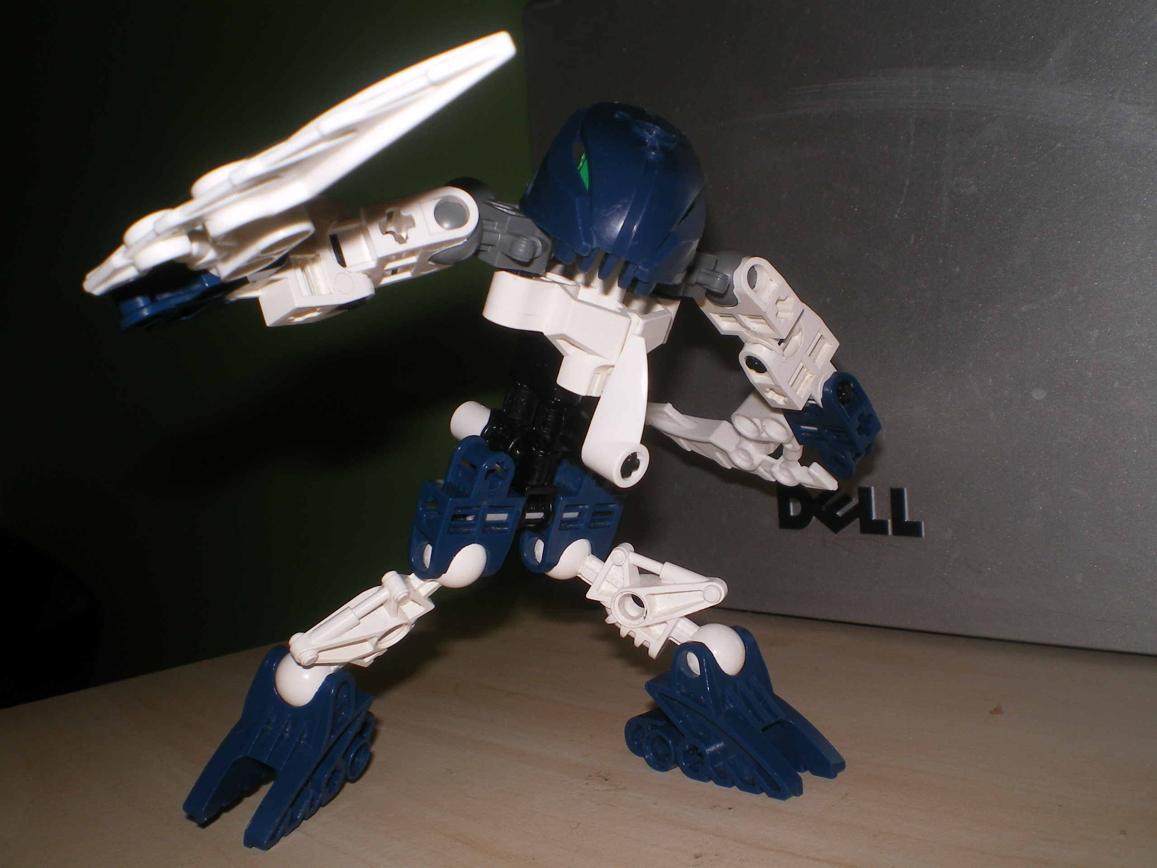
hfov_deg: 49.0
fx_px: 1270
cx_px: 578
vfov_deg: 37.7
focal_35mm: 38
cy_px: 434
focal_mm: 6.3
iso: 64
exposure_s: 1/30
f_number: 4.6
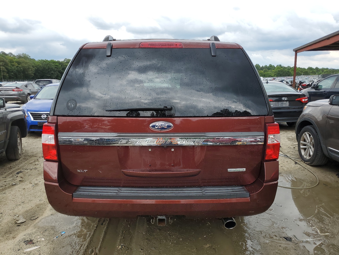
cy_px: 128
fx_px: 255
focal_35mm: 26
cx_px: 170
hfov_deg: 67.3
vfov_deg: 53.1
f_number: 1.5
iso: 50
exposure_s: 1/909
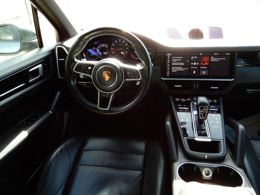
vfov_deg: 56.8
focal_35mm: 24
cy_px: 98
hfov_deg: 71.6
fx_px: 180
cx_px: 130
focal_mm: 4.3
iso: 80
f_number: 3.4
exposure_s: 1/50
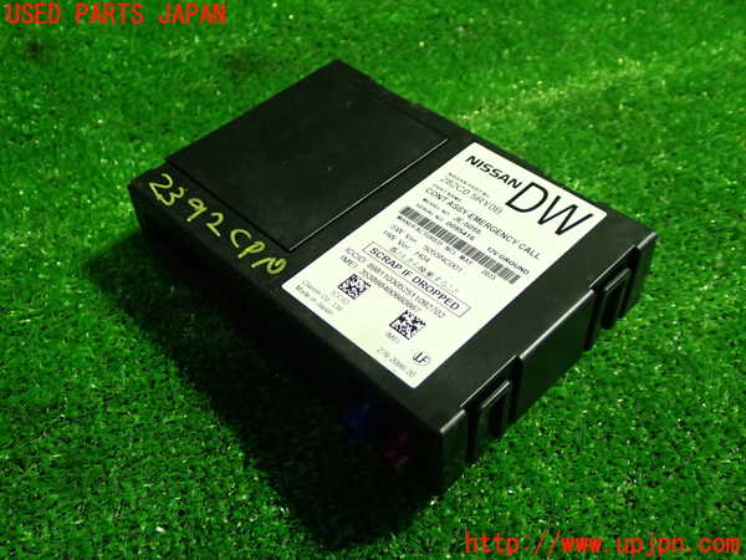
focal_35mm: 38
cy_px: 280
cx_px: 373
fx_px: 819
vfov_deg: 37.7
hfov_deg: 49.0
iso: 400
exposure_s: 1/40
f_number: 2.7
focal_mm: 6.83
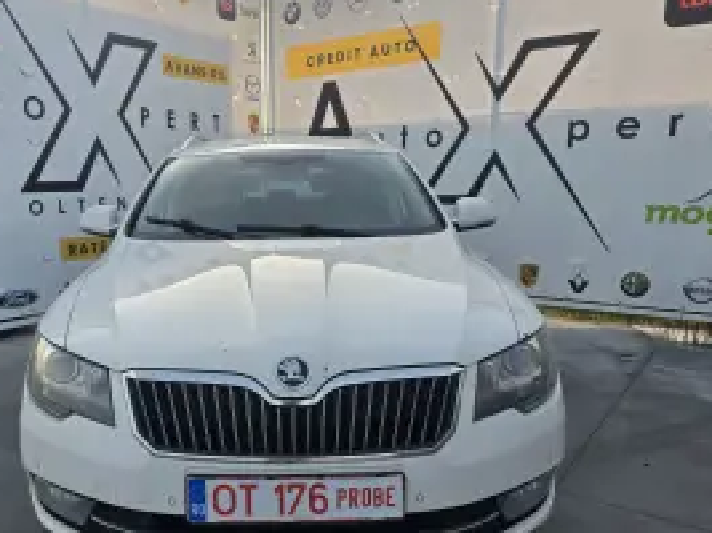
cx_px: 269
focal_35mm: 31
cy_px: 306
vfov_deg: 45.3
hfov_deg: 57.7
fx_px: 637
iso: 25
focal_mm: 6.3
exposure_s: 1/359
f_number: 1.7
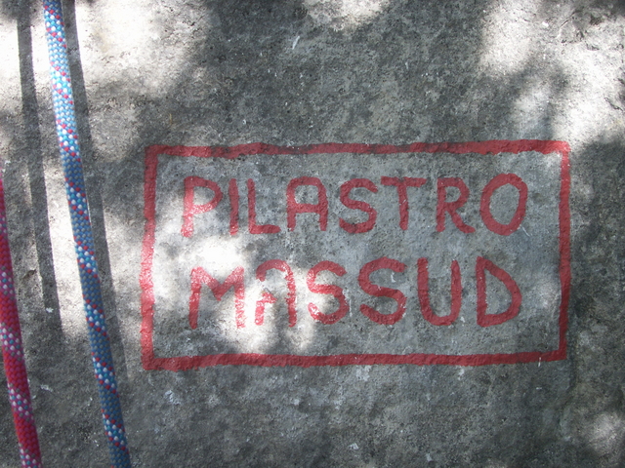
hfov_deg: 50.1
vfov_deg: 38.7
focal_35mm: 37
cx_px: 312
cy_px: 234
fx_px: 668
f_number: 3.5
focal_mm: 7.7
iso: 50
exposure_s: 1/100
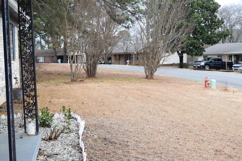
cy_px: 80
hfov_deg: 37.9
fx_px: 353
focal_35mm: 52
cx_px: 121
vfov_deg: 25.8
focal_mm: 35
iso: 400
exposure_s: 1/200
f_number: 7.1
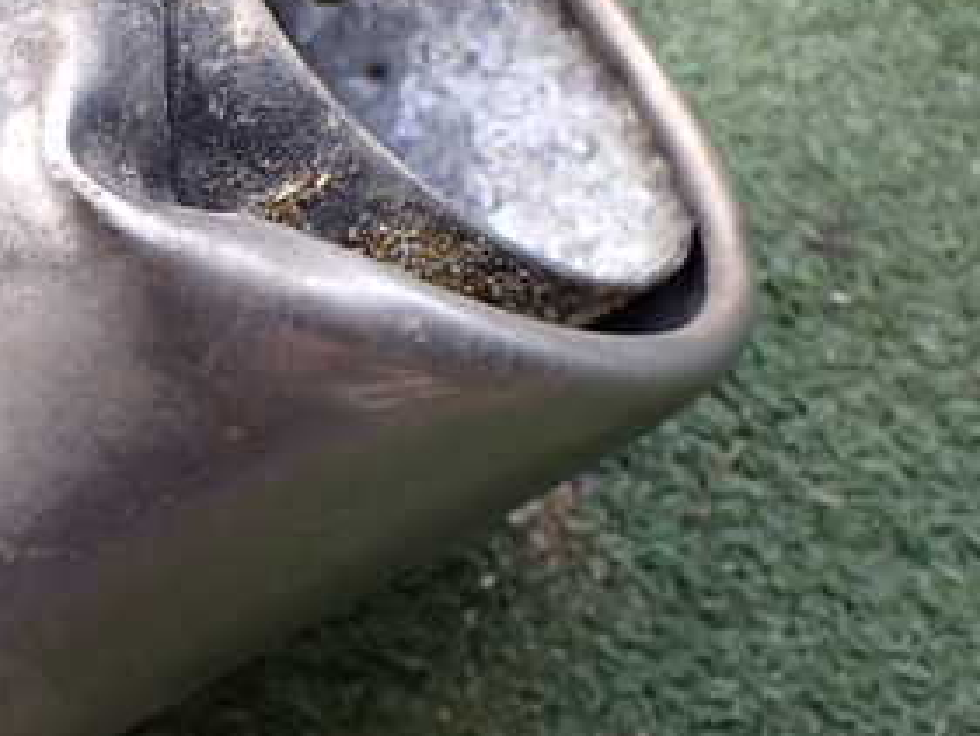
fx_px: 1813
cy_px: 317
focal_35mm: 64
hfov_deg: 28.6
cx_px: 28
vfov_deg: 22.9
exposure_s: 1/125
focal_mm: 5.4
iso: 200
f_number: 2.3
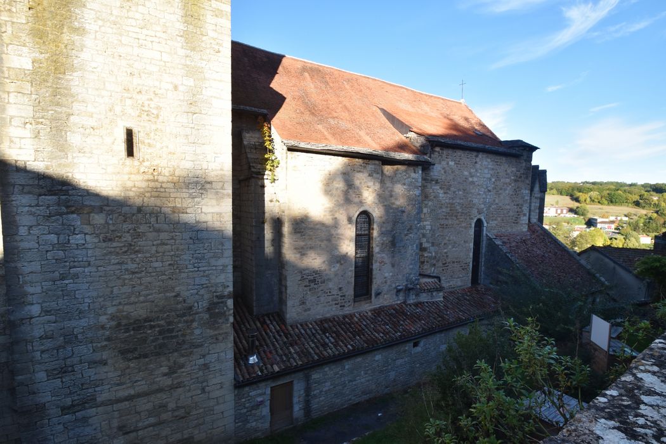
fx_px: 333
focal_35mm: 18
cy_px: 222
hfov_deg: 90.0
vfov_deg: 67.4
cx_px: 333
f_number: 8
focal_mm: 12
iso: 280
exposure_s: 1/250
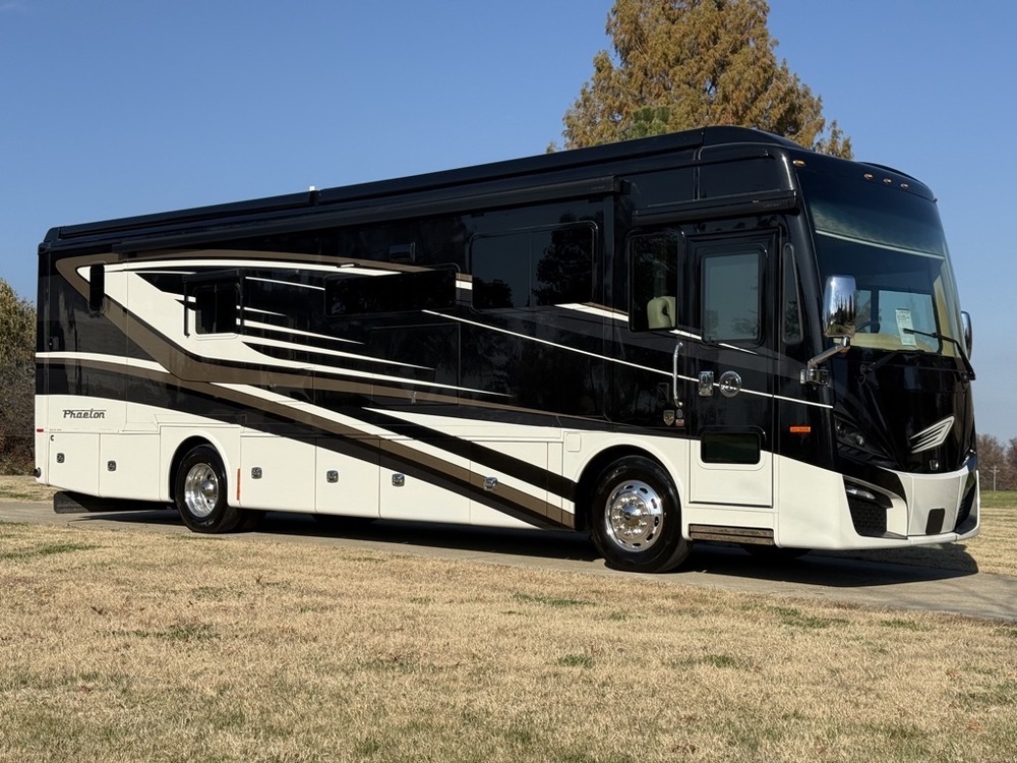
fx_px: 1410
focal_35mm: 48
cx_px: 508
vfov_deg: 30.3
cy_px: 382
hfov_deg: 39.7
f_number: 1.78
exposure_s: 1/7874
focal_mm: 6.76
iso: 80
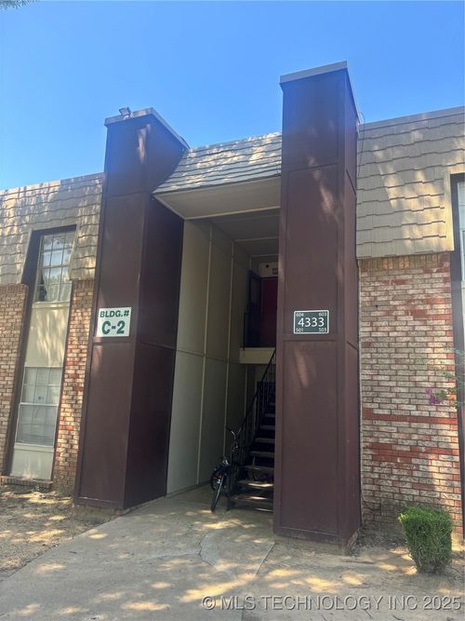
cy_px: 310
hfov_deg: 53.0
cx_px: 232
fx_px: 466
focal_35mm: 26
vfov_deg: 67.3
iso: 50
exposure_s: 1/382
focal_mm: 5.96
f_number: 1.6
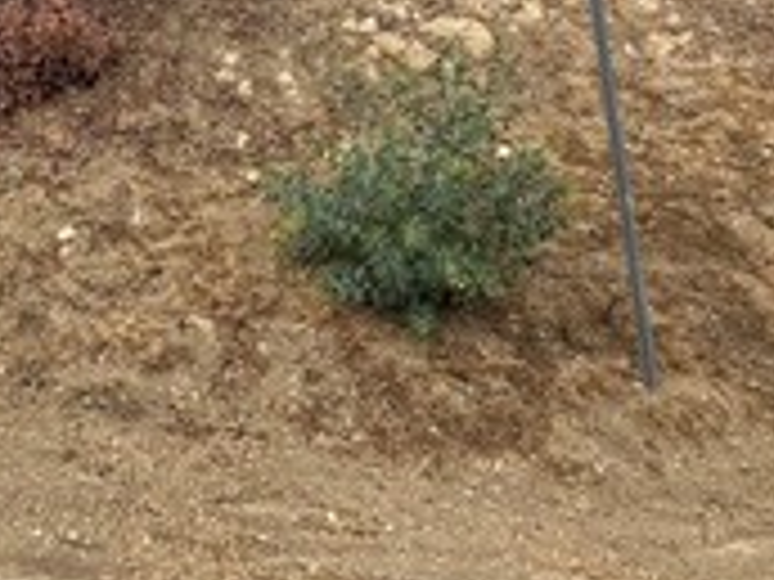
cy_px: -18
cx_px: 22
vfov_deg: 26.4
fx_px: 1163
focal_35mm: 52
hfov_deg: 34.0
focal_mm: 2.22
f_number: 2.2
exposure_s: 1/855
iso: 40
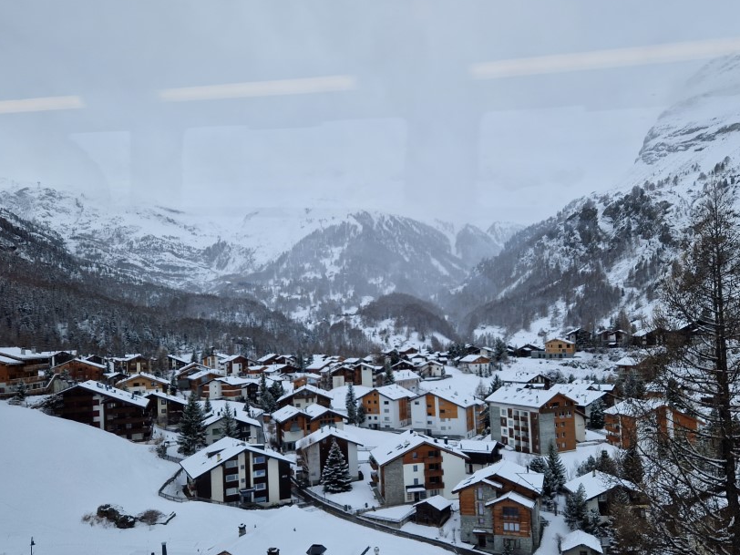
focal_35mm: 29
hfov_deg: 61.6
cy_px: 322
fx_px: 620
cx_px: 399
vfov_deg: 48.0
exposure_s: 1/1844
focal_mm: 5.4
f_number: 1.8
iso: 50
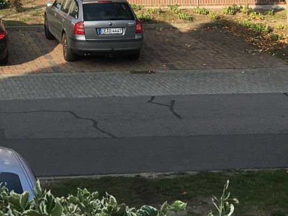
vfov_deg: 12.9
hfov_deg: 17.6
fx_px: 899
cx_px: -21
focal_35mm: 108
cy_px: -122
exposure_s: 1/855
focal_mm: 4.15
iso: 25
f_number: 2.2
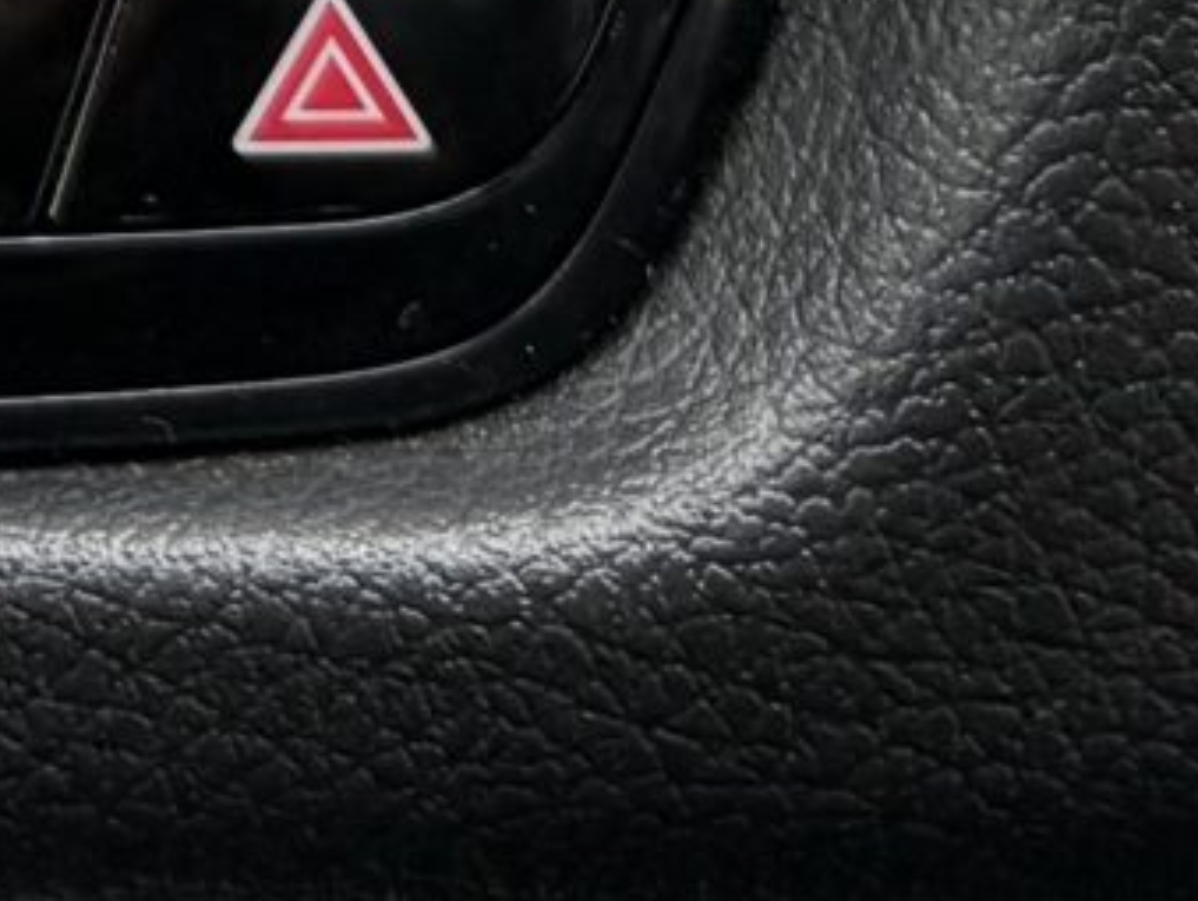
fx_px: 6271
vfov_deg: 6.8
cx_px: -1463
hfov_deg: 9.9
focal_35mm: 181
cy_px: -2371
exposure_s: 1/193
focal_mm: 6.76
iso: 160
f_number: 1.78
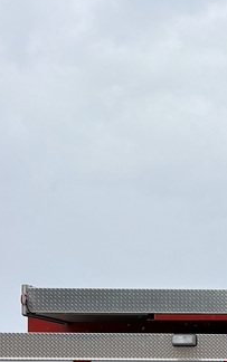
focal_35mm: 85
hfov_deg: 13.0
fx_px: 840
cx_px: 481
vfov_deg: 23.1
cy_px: 384
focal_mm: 5.96
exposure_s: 1/1799
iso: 50
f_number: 1.6
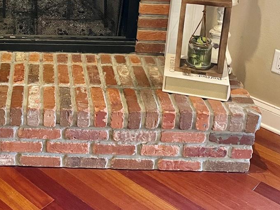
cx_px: 27
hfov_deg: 30.3
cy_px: -4
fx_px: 493
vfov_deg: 23.0
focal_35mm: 61
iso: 500
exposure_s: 1/40
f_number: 1.6
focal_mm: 4.2
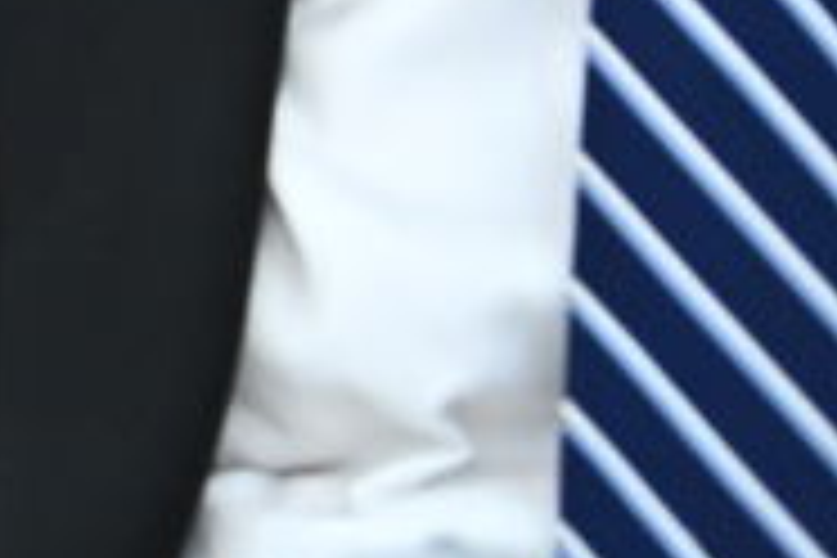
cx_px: -2308
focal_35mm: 392
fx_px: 9113
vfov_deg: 3.4
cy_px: -1026
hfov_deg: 4.8
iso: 2500
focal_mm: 52
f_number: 4
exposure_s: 1/160
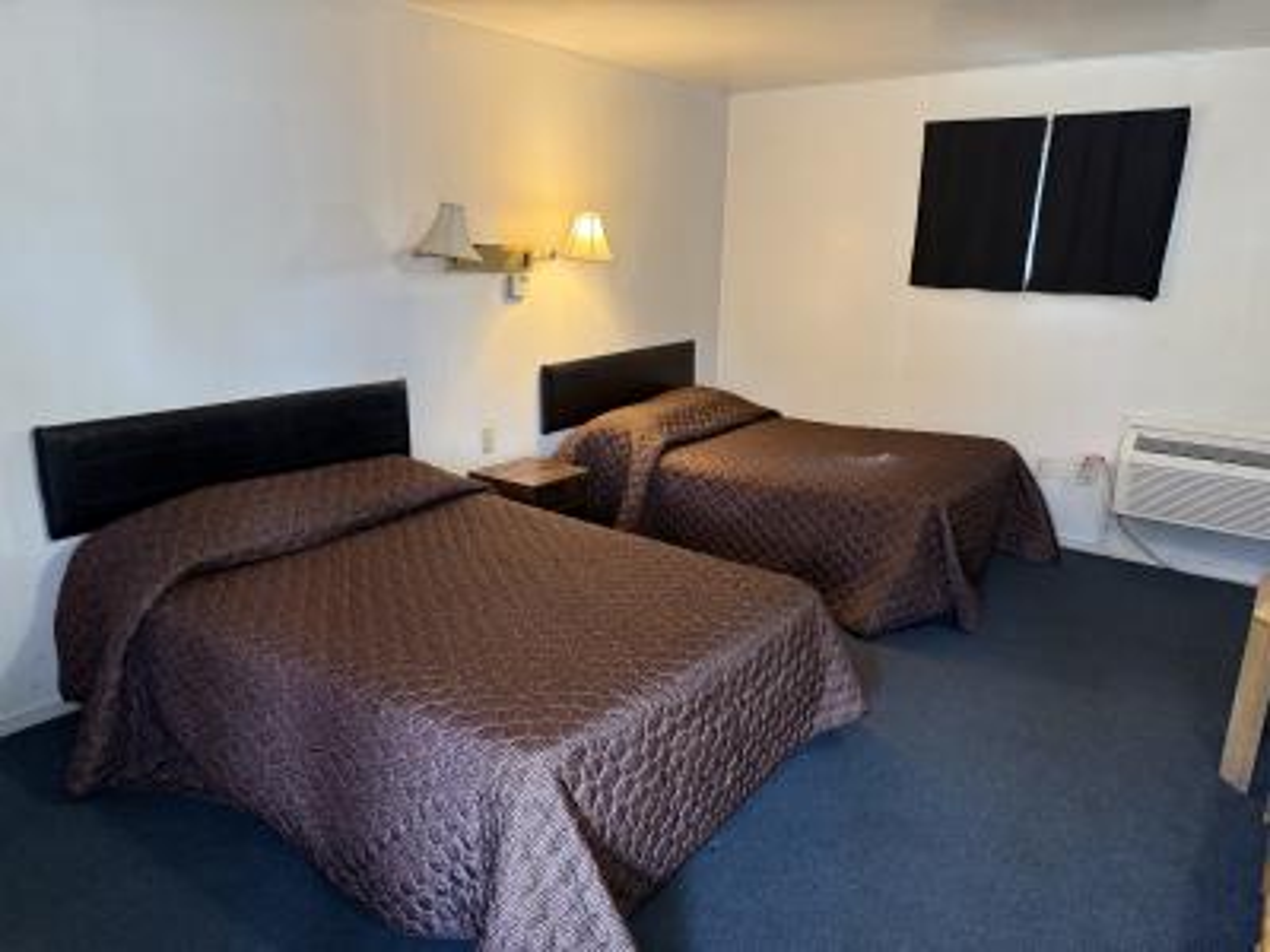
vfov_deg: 56.8
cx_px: 635
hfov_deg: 71.6
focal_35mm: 24
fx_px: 881
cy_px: 476
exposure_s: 1/60
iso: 500
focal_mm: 6.76
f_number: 1.78
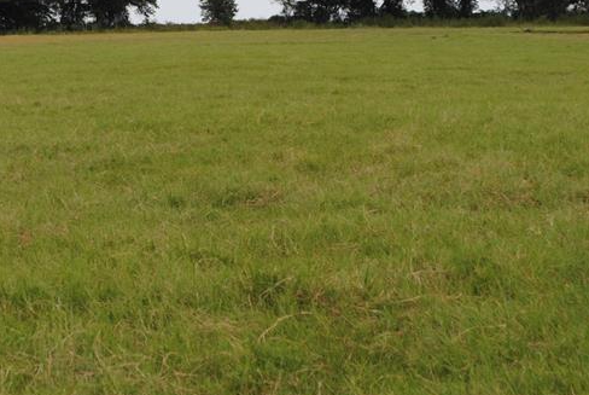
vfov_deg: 8.0
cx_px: 56
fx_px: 2836
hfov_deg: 11.8
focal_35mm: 173
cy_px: 170
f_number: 8
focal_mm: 55
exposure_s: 1/250
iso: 100
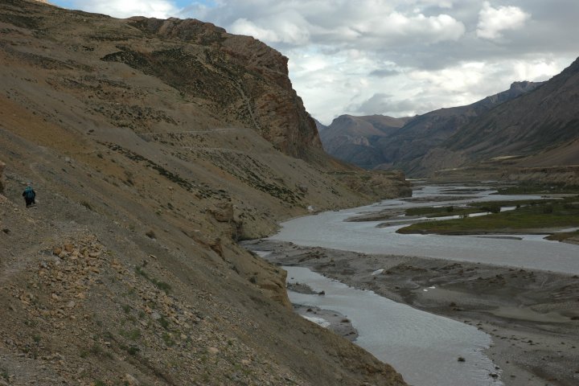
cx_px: 290
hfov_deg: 28.1
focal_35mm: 72
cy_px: 193
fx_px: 1158
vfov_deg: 18.9
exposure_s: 1/250
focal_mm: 48
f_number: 8
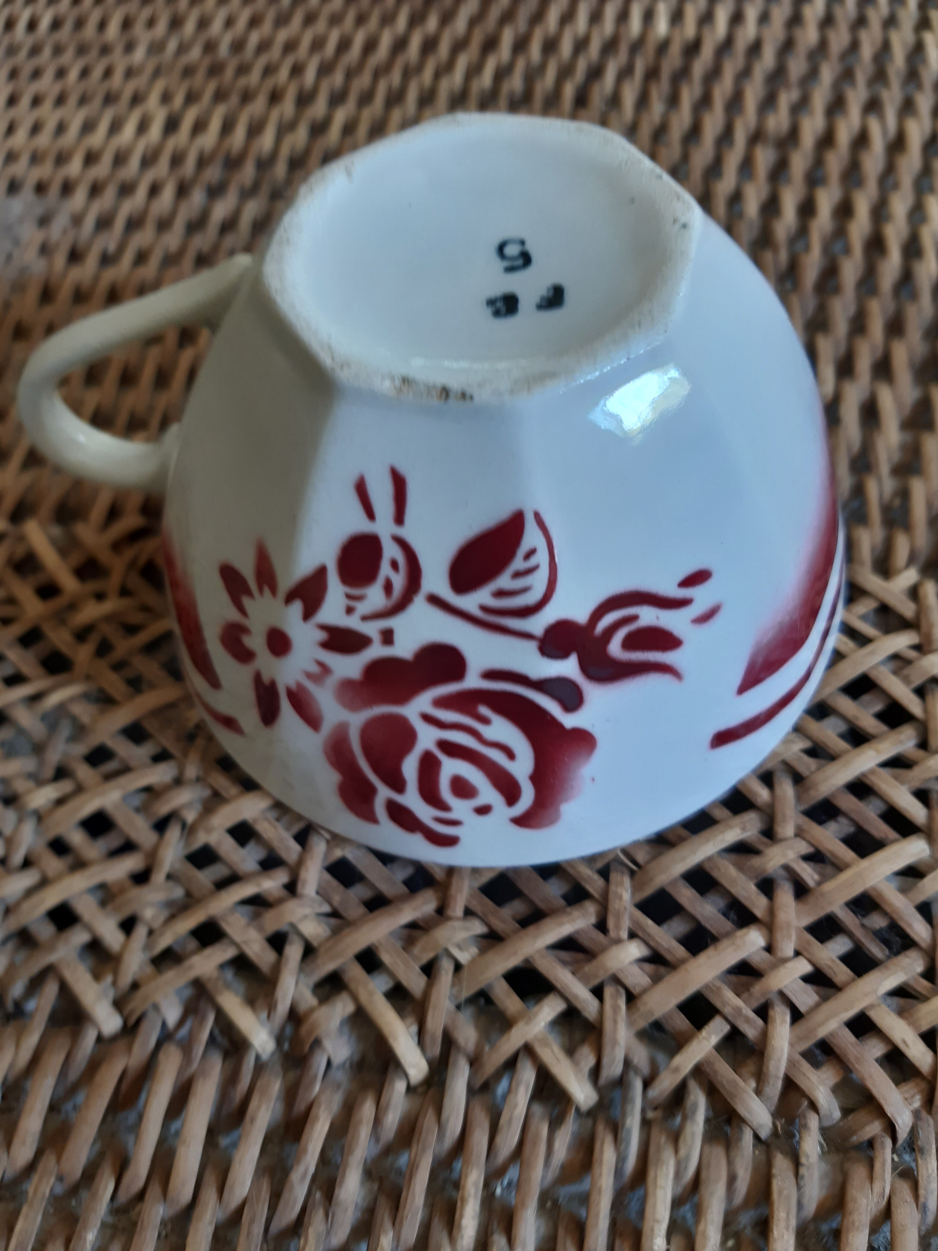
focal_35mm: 26
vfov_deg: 67.3
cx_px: 469
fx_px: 939
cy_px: 626
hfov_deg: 53.1
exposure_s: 1/50
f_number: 1.7
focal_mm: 3.92
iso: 80
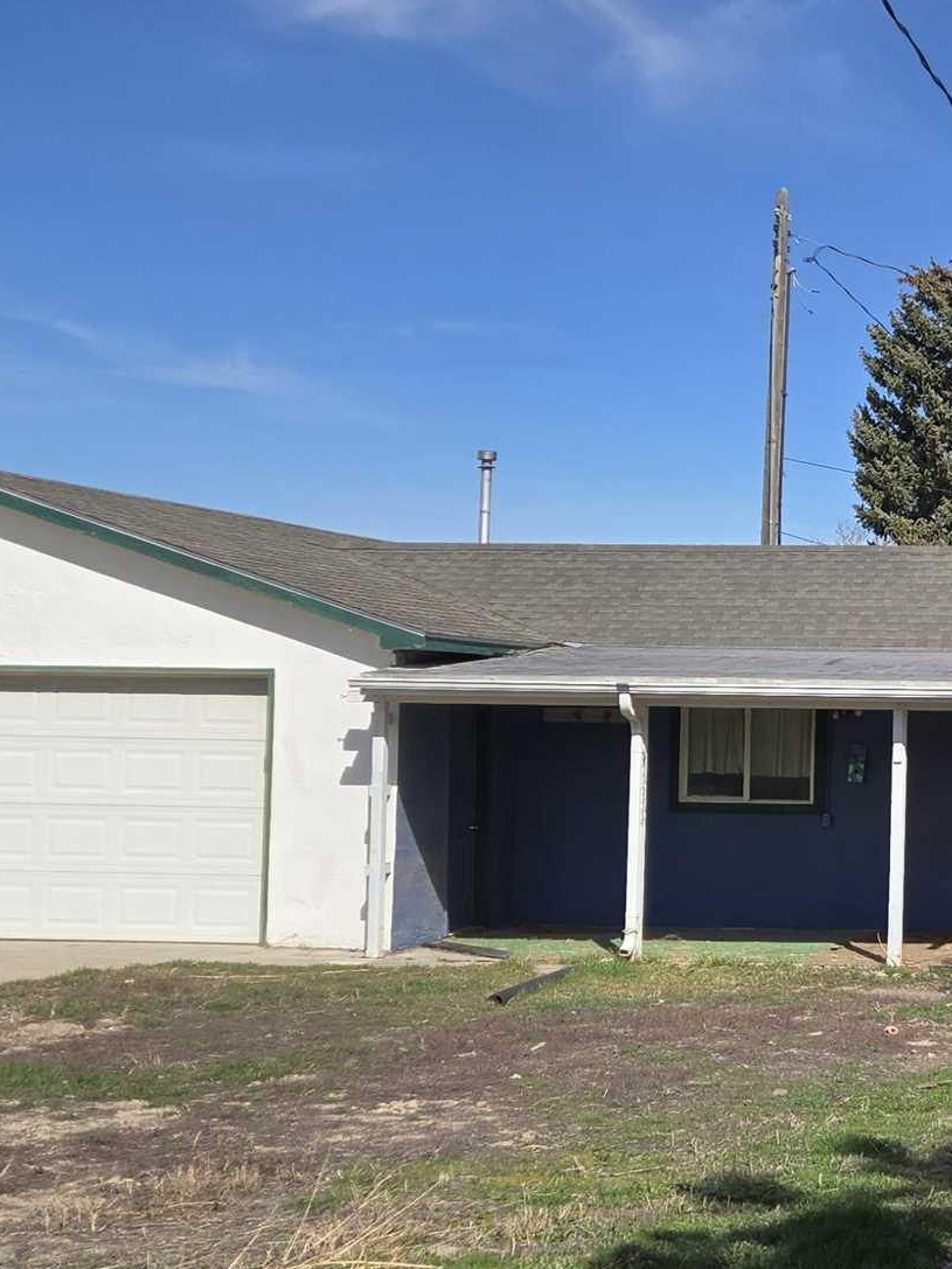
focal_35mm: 65
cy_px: 648
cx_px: 1238
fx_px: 2384
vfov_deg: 29.8
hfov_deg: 20.6
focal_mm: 5.4
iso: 25
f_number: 1.8
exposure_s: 1/2593
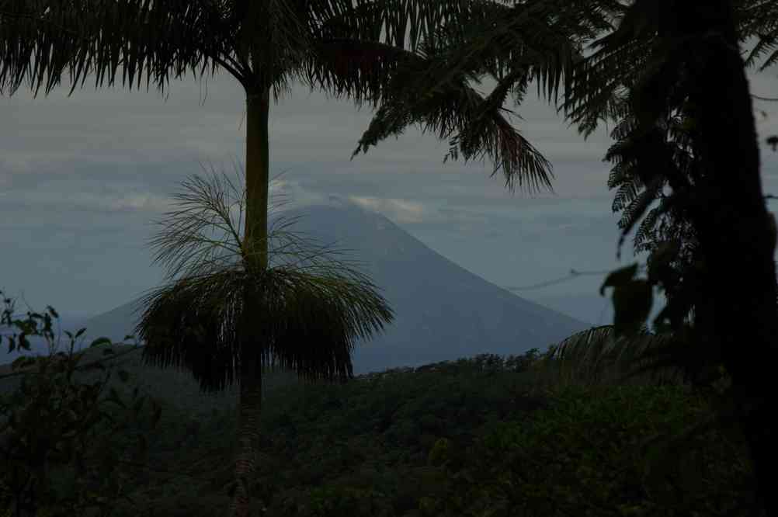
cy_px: 258
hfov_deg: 12.5
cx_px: 389
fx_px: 3562
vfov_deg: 8.3
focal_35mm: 165
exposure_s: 1/350
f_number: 9.5
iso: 100
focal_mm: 110
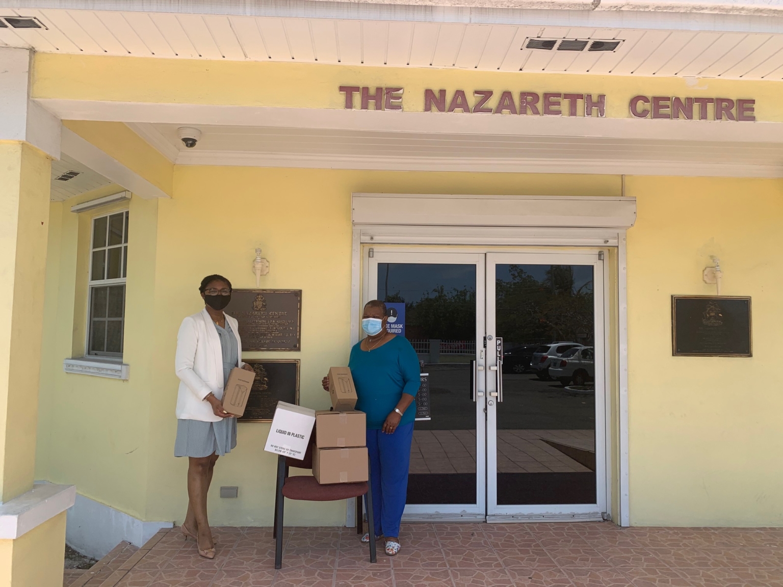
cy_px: 294
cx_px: 392
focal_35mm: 26
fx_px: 588
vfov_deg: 53.1
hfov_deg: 67.3
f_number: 1.8
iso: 25
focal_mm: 4.25
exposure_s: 1/1560
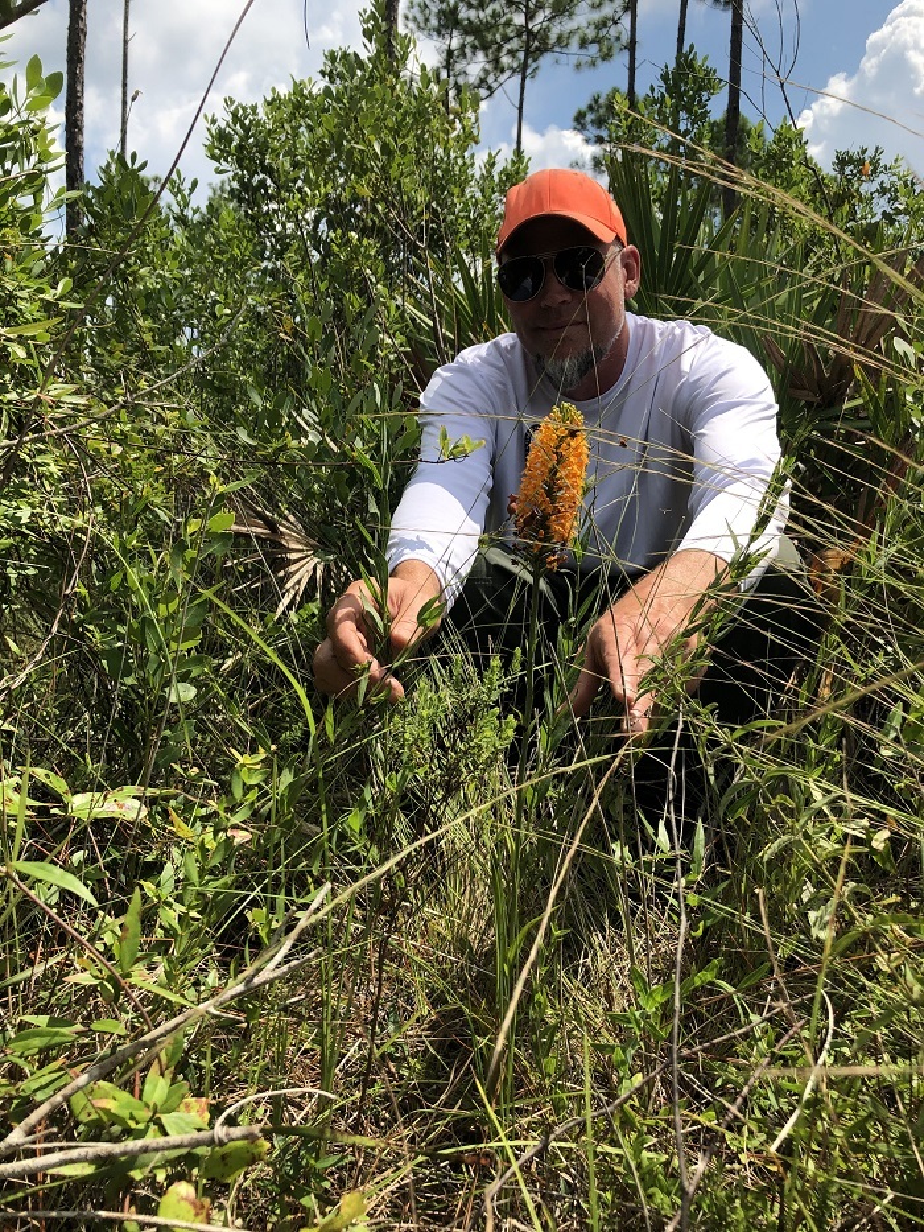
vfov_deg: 63.4
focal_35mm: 28
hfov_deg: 49.8
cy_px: 616
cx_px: 462
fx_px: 996
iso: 25
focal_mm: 3.99
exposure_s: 1/2525
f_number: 1.8
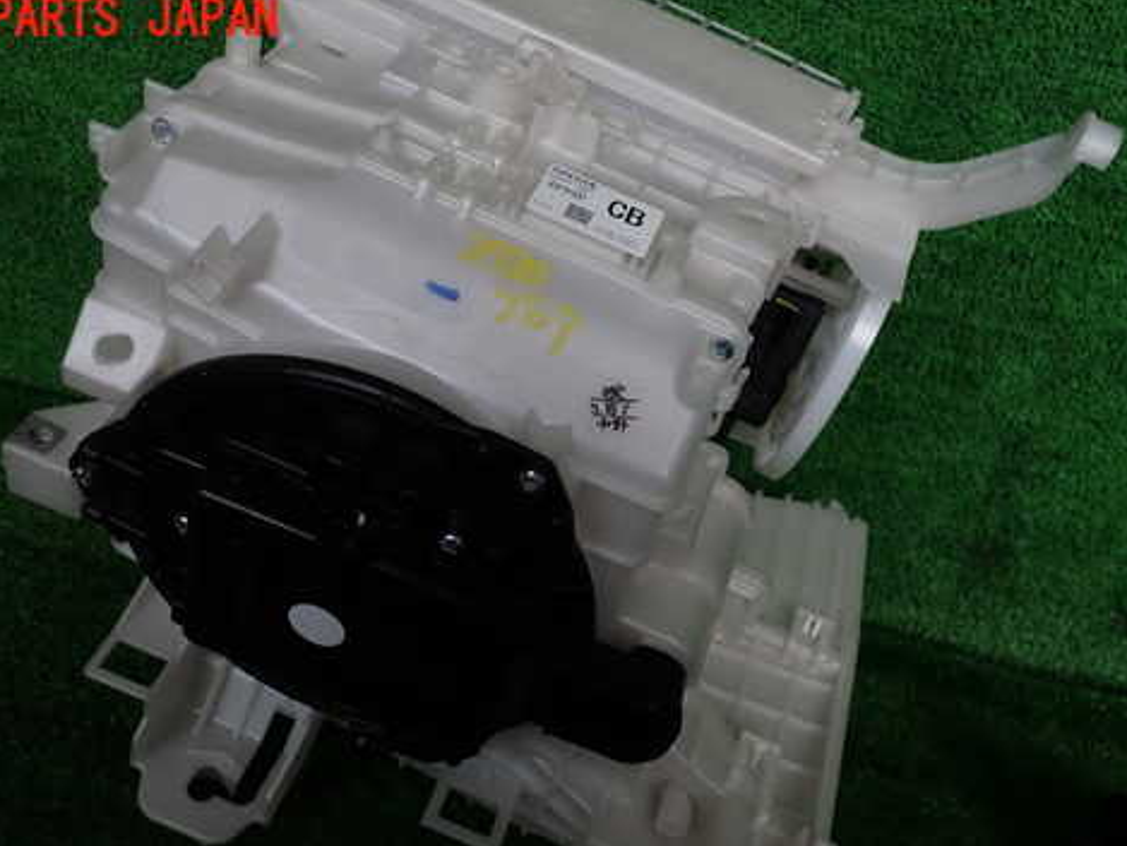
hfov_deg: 56.8
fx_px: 1042
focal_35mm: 32
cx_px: 562
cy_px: 531
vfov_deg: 43.8
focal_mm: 4.5
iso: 100
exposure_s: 1/160
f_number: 2.8
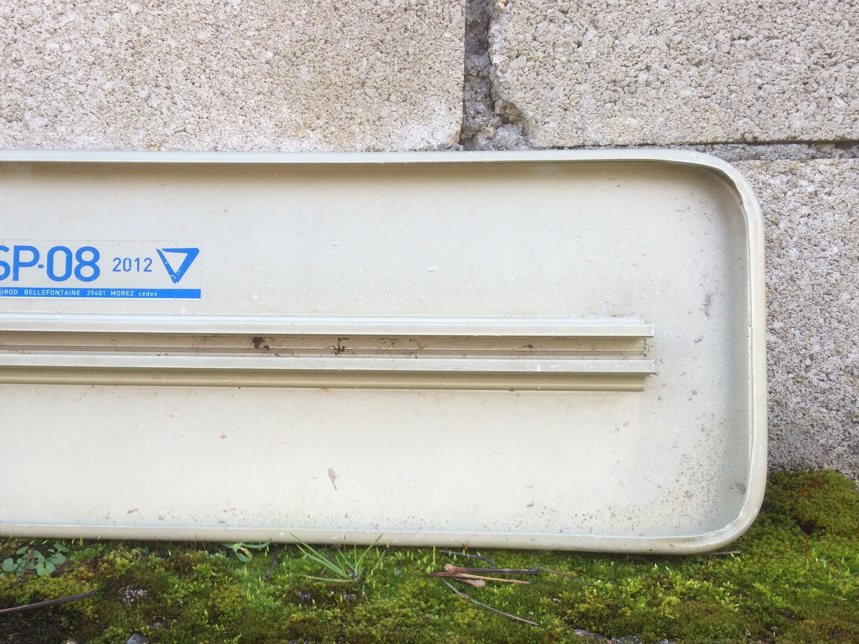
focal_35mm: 39
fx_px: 968
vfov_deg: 36.6
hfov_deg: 47.3
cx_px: 303
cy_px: 407
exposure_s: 1/119
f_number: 2.2
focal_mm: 4.15
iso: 32
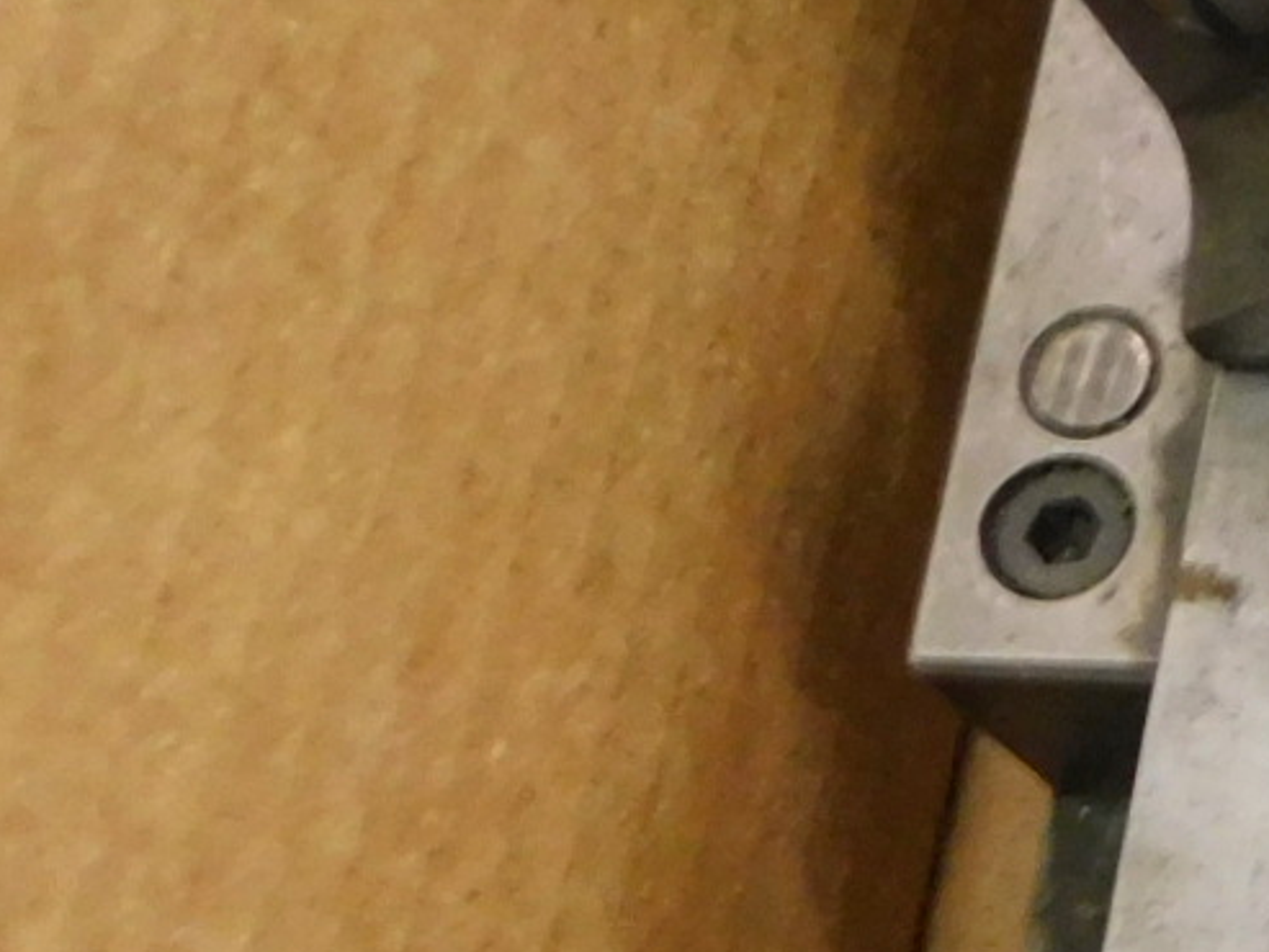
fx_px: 3887
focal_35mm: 106
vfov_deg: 13.9
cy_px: 710
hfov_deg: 14.7
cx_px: 2662
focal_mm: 4
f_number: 3
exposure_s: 1/13
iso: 400
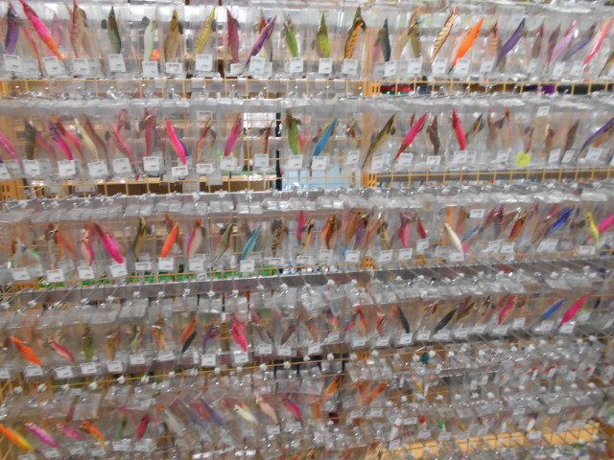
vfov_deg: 53.1
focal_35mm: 26
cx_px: 307
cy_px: 230
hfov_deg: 67.3
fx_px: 461
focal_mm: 4.6
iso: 220
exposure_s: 1/30
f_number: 3.2
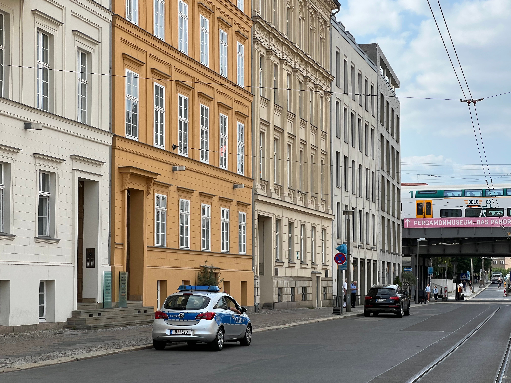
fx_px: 1137
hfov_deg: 25.3
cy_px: 192
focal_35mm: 77
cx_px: 256
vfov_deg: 19.1
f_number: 2.8
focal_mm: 9
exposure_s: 1/461
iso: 32
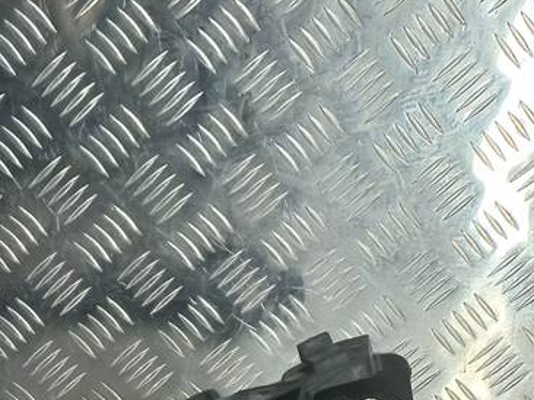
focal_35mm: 70
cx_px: -60
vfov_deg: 19.1
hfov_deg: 25.6
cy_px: 545
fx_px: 1079
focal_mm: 4.6
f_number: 1.8
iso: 64
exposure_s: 1/50
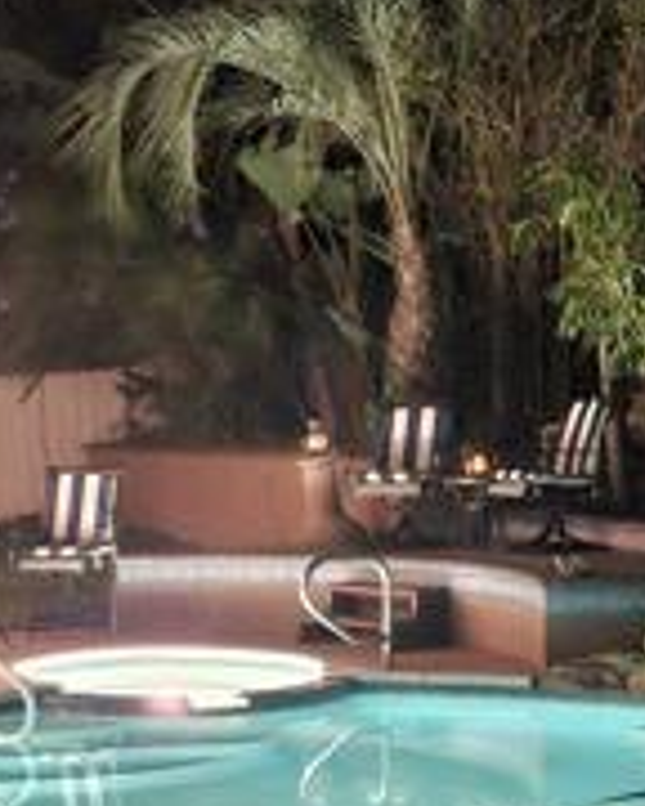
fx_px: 1909
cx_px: -27
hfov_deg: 18.6
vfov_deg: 23.4
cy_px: 690
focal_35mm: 80
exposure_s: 1/15
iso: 1600
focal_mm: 5.4
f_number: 1.8
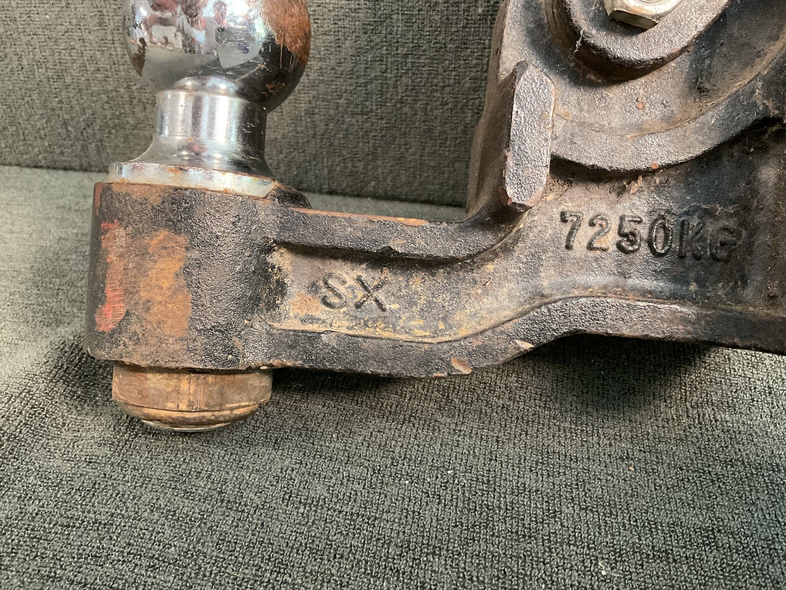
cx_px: 393
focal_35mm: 29
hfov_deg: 61.7
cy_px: 295
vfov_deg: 48.2
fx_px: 659
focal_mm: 3
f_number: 1.8
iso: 400
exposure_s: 1/30
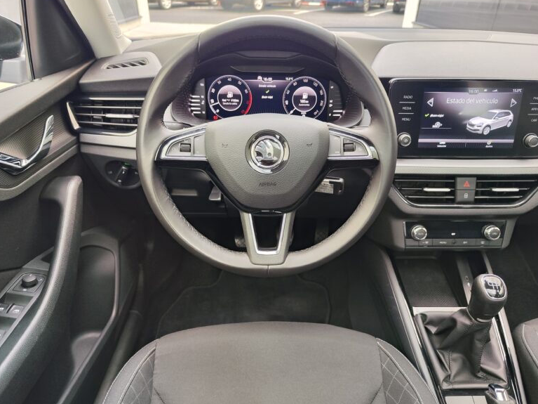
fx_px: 373
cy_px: 201
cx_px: 273
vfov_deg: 56.8
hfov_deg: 71.6
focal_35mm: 24
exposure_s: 1/100
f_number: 1.69
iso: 208
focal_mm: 7.01
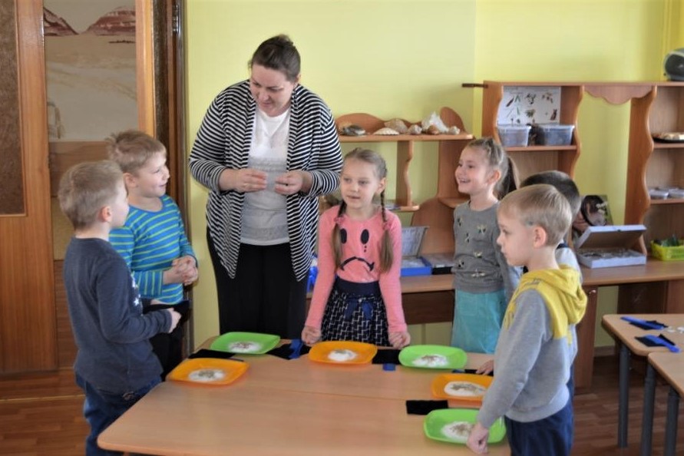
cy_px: 228
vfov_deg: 34.2
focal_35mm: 39
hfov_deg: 49.6
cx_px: 342
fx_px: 741
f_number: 4
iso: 500
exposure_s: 1/60
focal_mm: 26
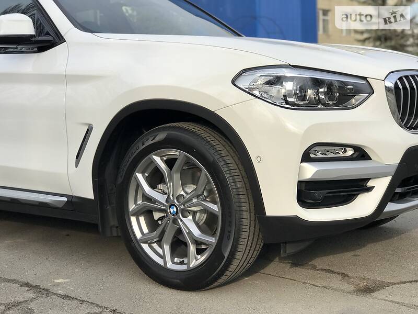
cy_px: 157
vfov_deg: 25.7
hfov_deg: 33.8
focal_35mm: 57
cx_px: 209
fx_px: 688
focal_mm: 6.6
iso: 20
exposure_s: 1/465
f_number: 2.8
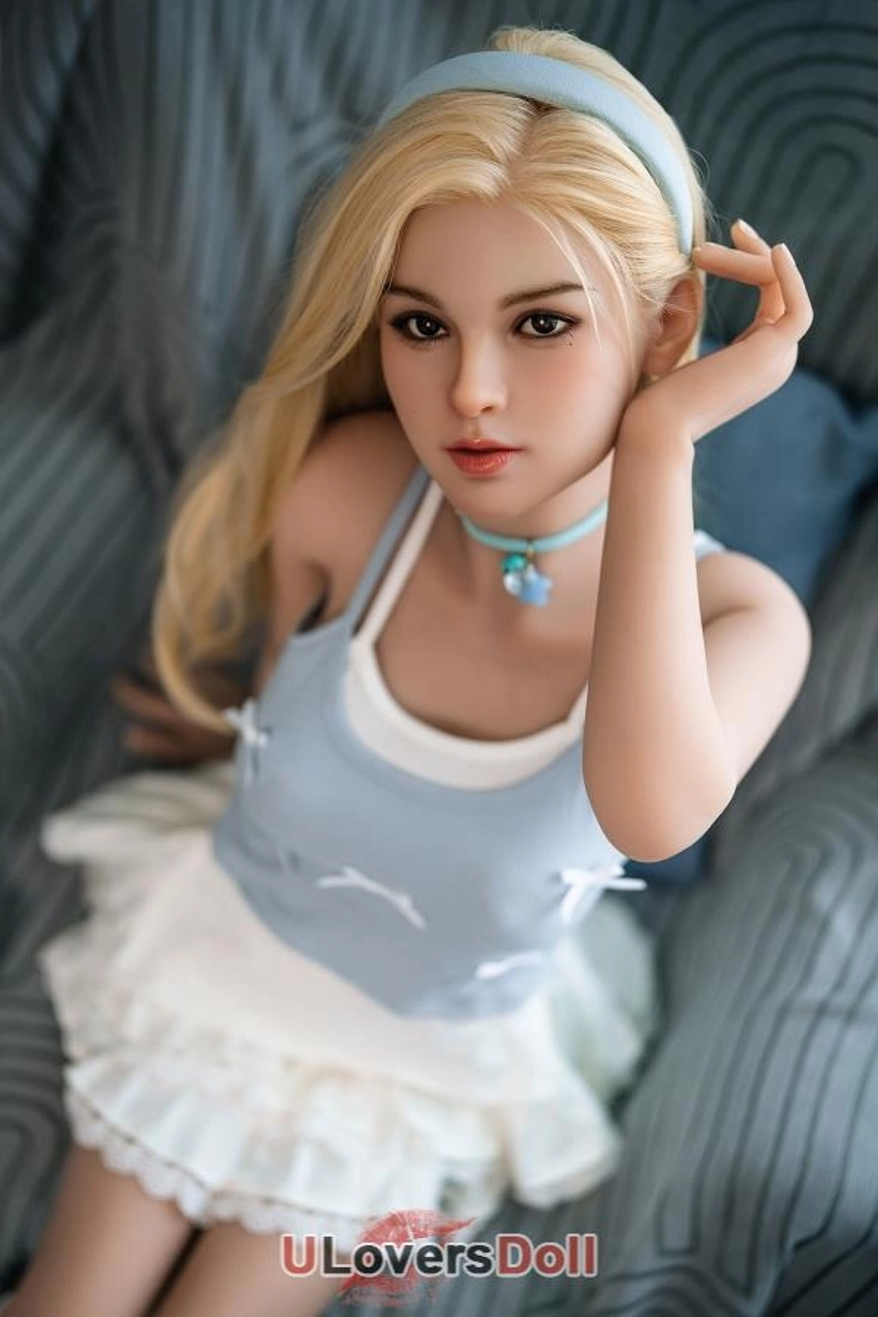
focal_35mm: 50
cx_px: 439
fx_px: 1829
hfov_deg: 27.0
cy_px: 658
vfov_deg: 39.6
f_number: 1.4
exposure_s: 1/200
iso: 100
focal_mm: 50
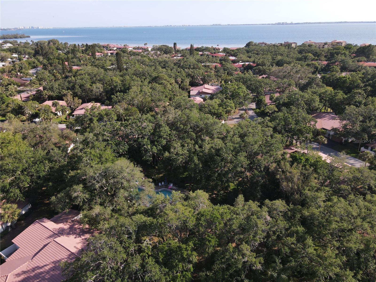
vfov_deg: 56.8
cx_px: 188
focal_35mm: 24
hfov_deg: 71.6
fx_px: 261
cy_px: 141
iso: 110
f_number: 2.8
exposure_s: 1/350
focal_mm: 4.5
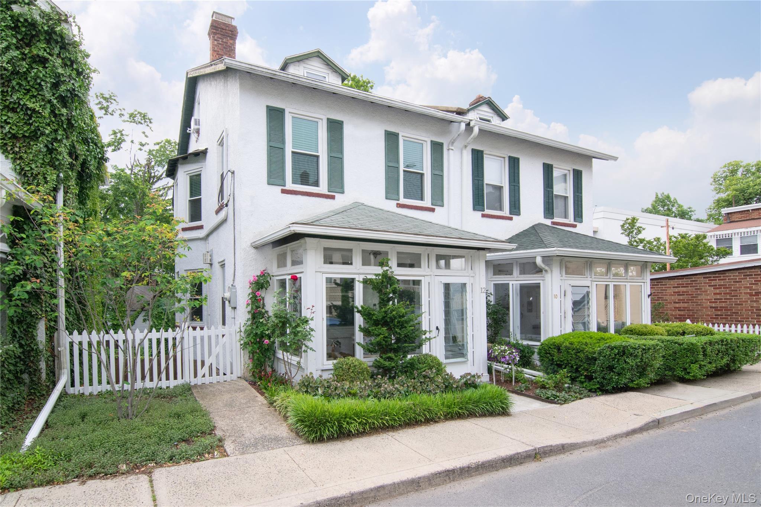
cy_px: 254
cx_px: 380
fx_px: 412
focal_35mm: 20
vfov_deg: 63.2
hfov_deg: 85.4
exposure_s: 1/160
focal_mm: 13
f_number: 14
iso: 640
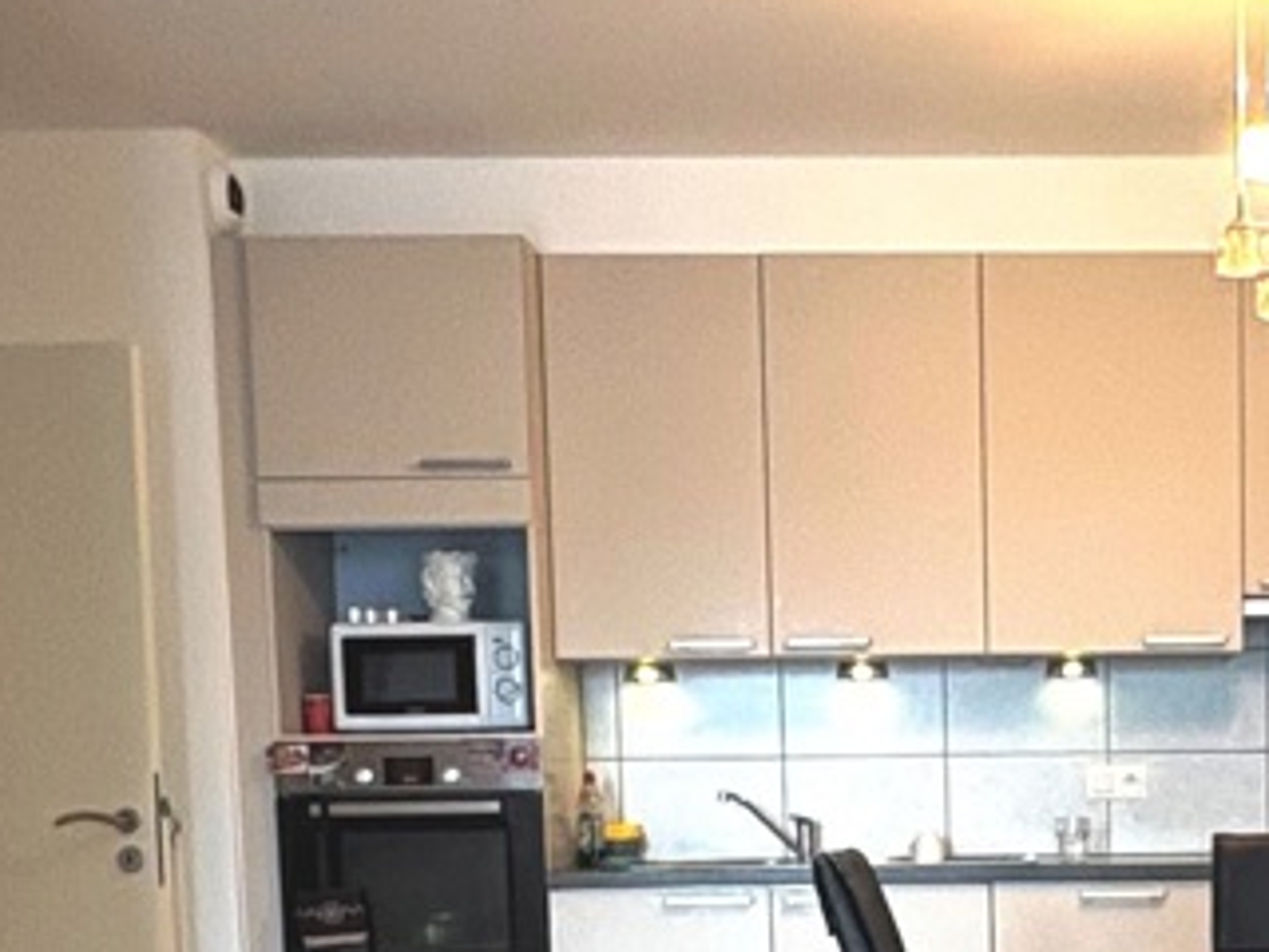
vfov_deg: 19.9
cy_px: 1091
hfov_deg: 26.9
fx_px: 2566
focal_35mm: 70
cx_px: 1122
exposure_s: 1/50
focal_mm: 2.22
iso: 250
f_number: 2.2
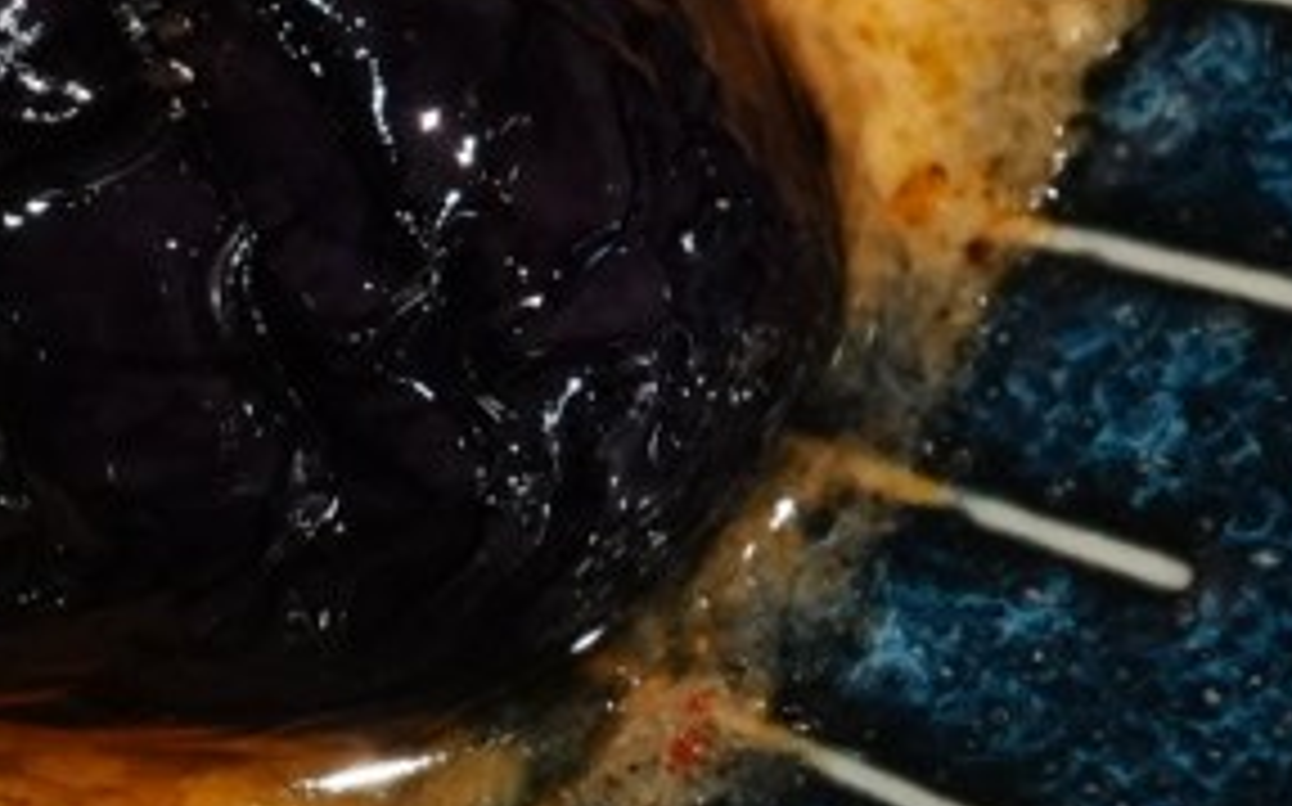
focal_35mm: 310
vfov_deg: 4.1
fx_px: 10909
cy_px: -1202
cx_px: -1769
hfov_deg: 6.5
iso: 4000
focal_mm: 54
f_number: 6.3
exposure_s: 1/200
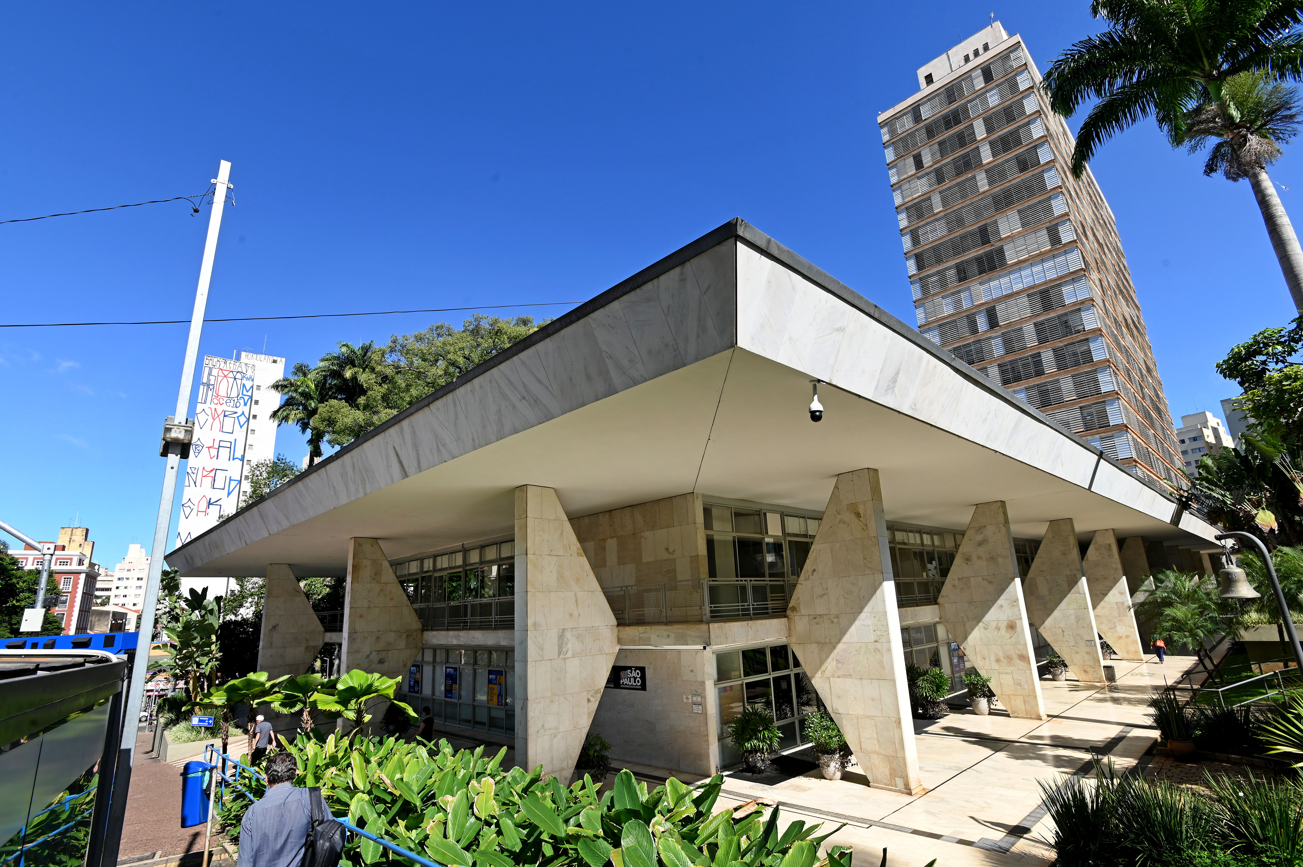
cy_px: 434
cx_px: 652
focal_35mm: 17
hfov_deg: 93.3
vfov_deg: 70.4
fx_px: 615
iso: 160
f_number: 10
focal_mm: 17
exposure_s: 1/200
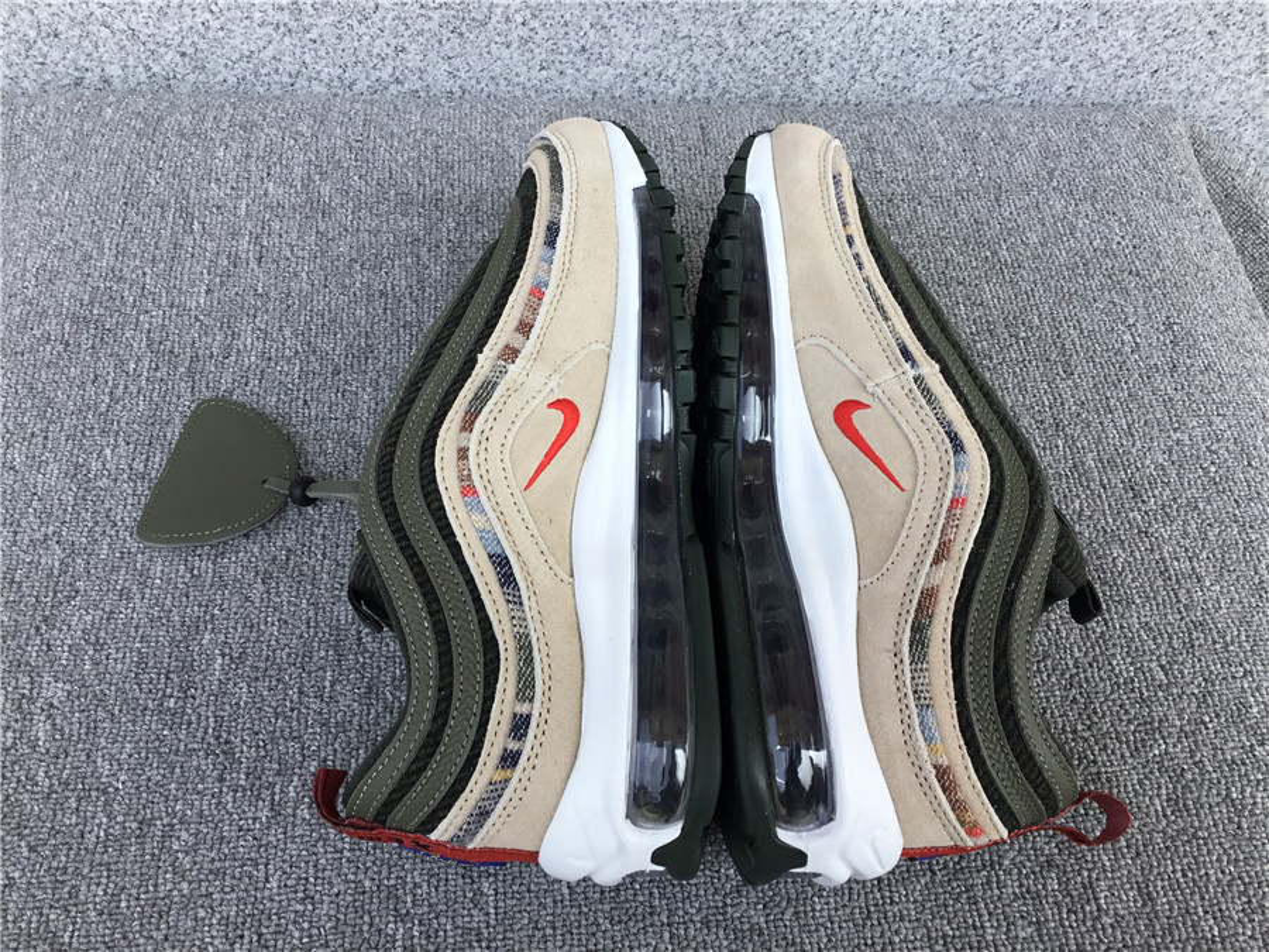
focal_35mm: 31
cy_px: 476
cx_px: 634
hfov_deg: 58.4
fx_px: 1136
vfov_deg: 45.4
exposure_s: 1/476
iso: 25
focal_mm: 3.3
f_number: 2.4
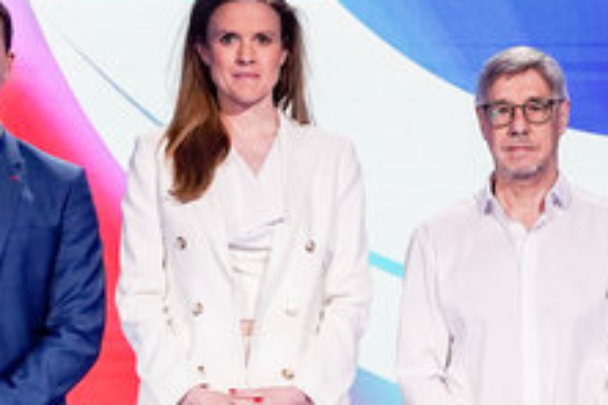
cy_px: 273
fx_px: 11087
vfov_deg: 2.1
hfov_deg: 3.1
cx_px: 647
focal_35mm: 657
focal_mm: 189
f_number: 5.6
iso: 2500
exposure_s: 1/320
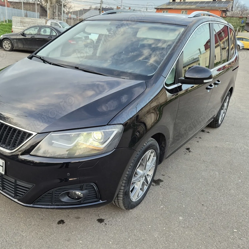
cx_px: 83
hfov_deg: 53.0
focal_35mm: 30
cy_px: 132
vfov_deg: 54.0
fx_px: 244
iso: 125
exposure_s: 1/180
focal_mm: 5.4
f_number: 1.8
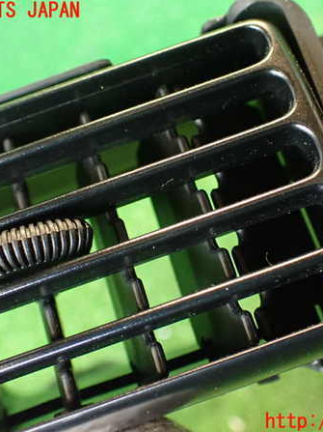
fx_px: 535
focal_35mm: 43
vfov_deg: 43.9
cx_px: 194
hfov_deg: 33.5
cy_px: 216
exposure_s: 1/30
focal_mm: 5.79
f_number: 2.4
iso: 640
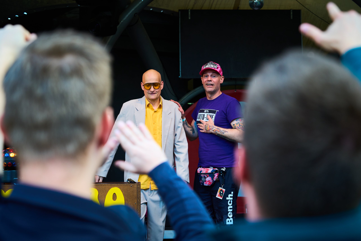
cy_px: 120
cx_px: 180
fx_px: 702
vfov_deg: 19.5
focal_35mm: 70
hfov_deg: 28.8
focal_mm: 70
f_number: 4
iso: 640
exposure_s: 1/320
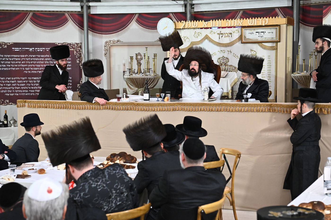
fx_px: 643
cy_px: 110
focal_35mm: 70
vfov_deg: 19.4
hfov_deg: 28.9
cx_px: 166
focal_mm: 70
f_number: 5
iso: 4000
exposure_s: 1/125
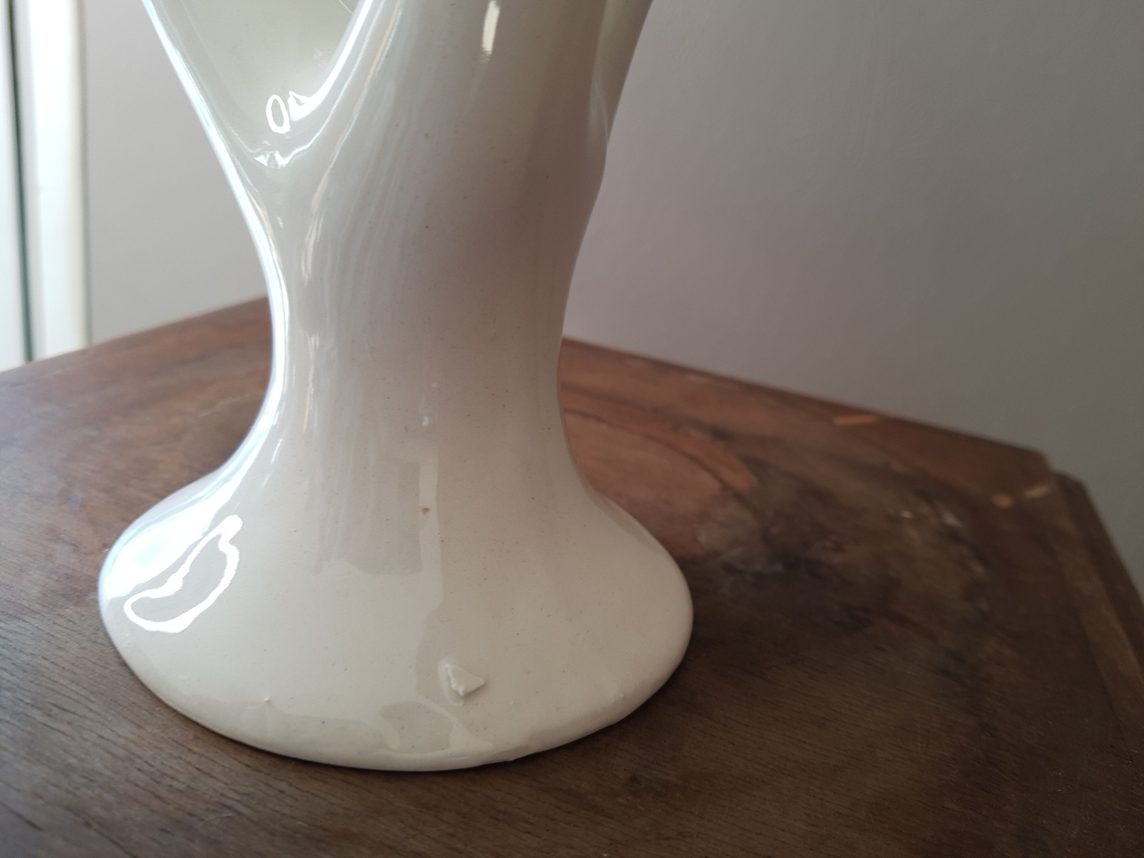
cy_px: 429
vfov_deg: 53.1
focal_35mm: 26
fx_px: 859
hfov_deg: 67.3
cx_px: 572
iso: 50
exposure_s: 1/25
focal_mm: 4.32
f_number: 1.7
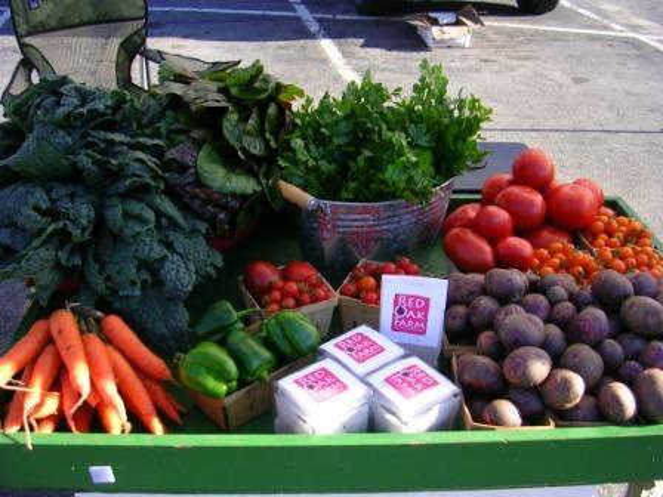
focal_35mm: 38
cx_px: 332
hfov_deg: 49.0
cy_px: 248
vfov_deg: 37.7
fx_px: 728
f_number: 2.8
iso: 50
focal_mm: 5.8
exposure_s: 1/277
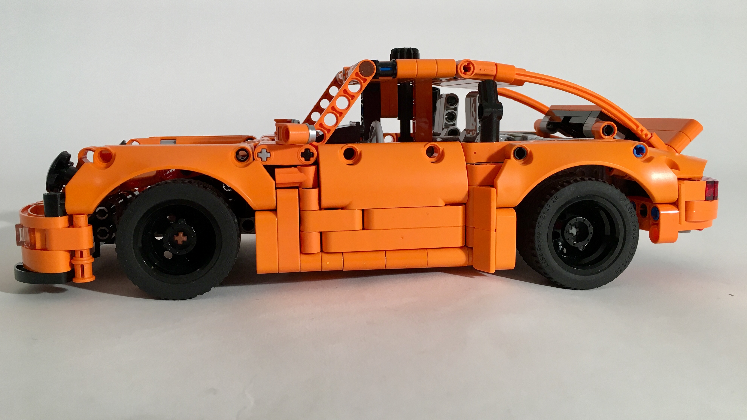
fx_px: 634
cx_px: 370
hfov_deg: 61.0
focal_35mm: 32
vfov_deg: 36.6
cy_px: 186
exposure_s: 1/40
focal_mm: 4.15
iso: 32
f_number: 2.2
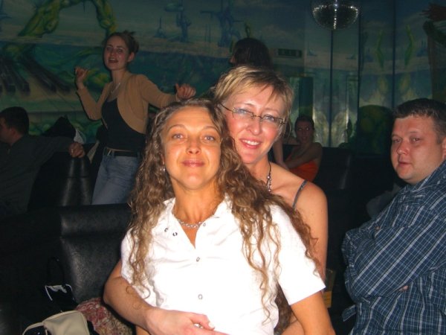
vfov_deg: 31.5
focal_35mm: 46
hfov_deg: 41.2
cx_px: 223
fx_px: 593
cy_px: 168
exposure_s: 1/60
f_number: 3.1
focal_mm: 9.5
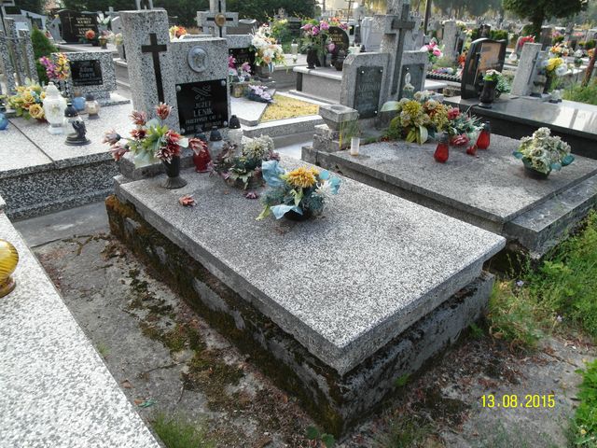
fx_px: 414
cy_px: 224
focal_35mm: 24
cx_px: 298
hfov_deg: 71.6
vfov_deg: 56.8
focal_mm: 5.2
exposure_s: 1/90
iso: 100
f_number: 3.4
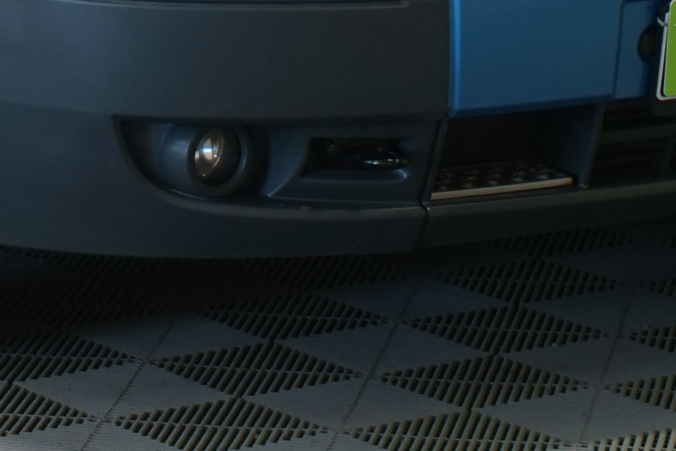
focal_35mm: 242
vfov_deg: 5.5
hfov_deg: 8.4
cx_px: -140
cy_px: -544
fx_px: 4544
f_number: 5.6
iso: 500
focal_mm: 51
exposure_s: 1/30
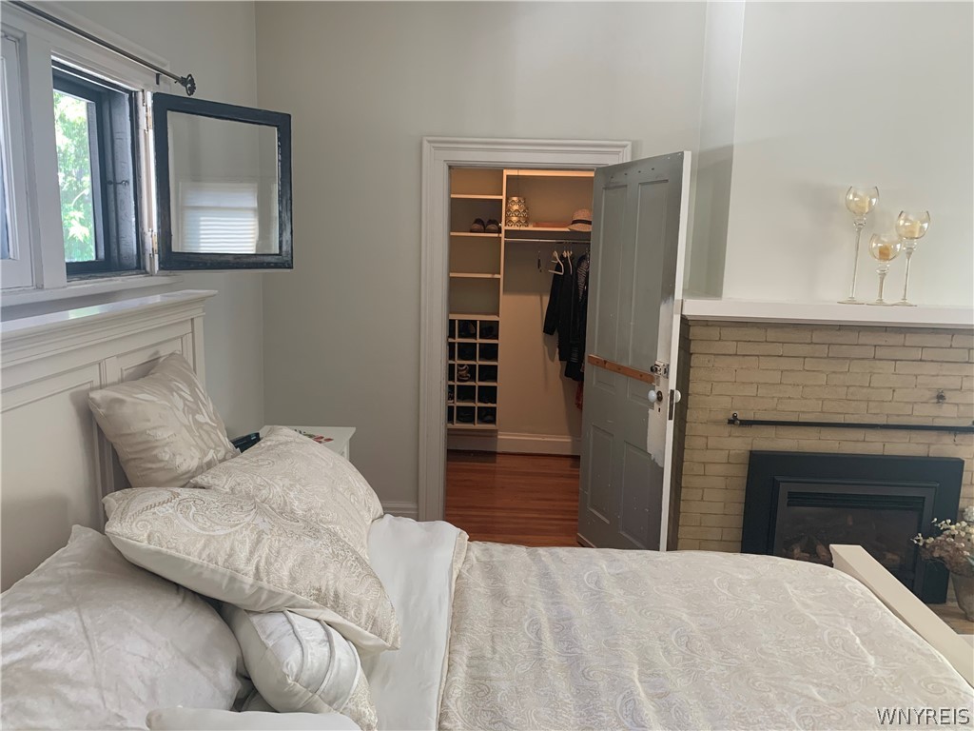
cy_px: 366
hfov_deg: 67.3
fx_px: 732
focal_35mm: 26
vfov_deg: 53.1
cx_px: 487
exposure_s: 1/60
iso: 125
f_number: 1.8
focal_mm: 4.25
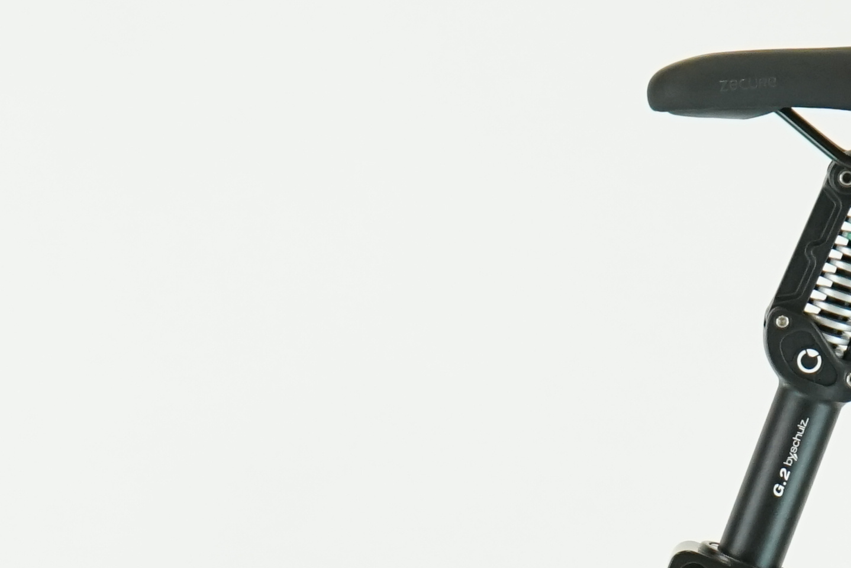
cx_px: 275
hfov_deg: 8.5
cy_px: 887
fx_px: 5721
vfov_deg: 5.6
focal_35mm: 242
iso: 1600
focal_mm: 58
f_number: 5.6
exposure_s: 1/200
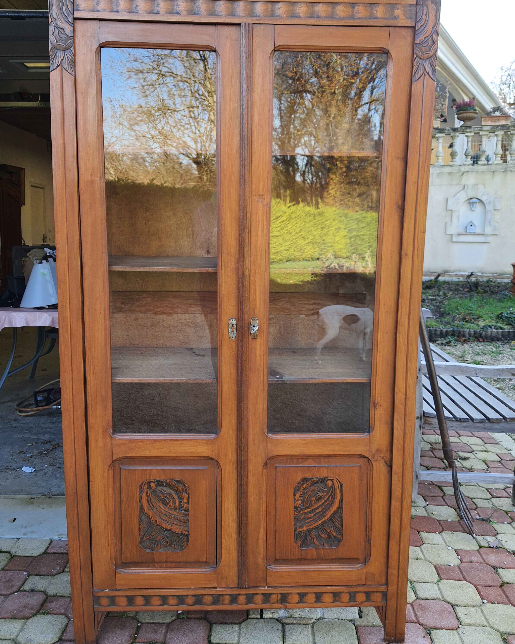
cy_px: 301
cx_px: 258
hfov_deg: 51.5
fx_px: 533
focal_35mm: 28
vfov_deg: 62.1
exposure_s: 1/179
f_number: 1.7
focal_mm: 4.32
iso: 50
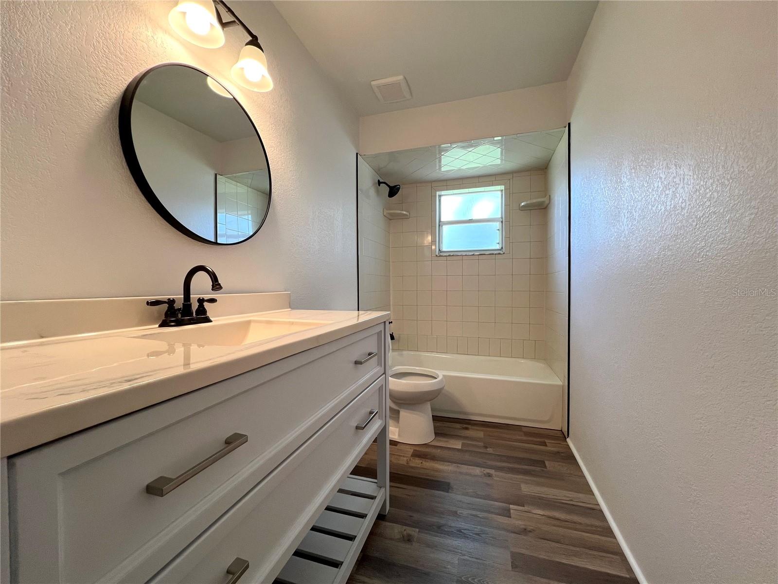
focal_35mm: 13
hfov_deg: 106.2
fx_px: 292
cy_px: 292
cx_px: 389
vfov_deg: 89.9
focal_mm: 1.57
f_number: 1.8
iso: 125
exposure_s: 1/120
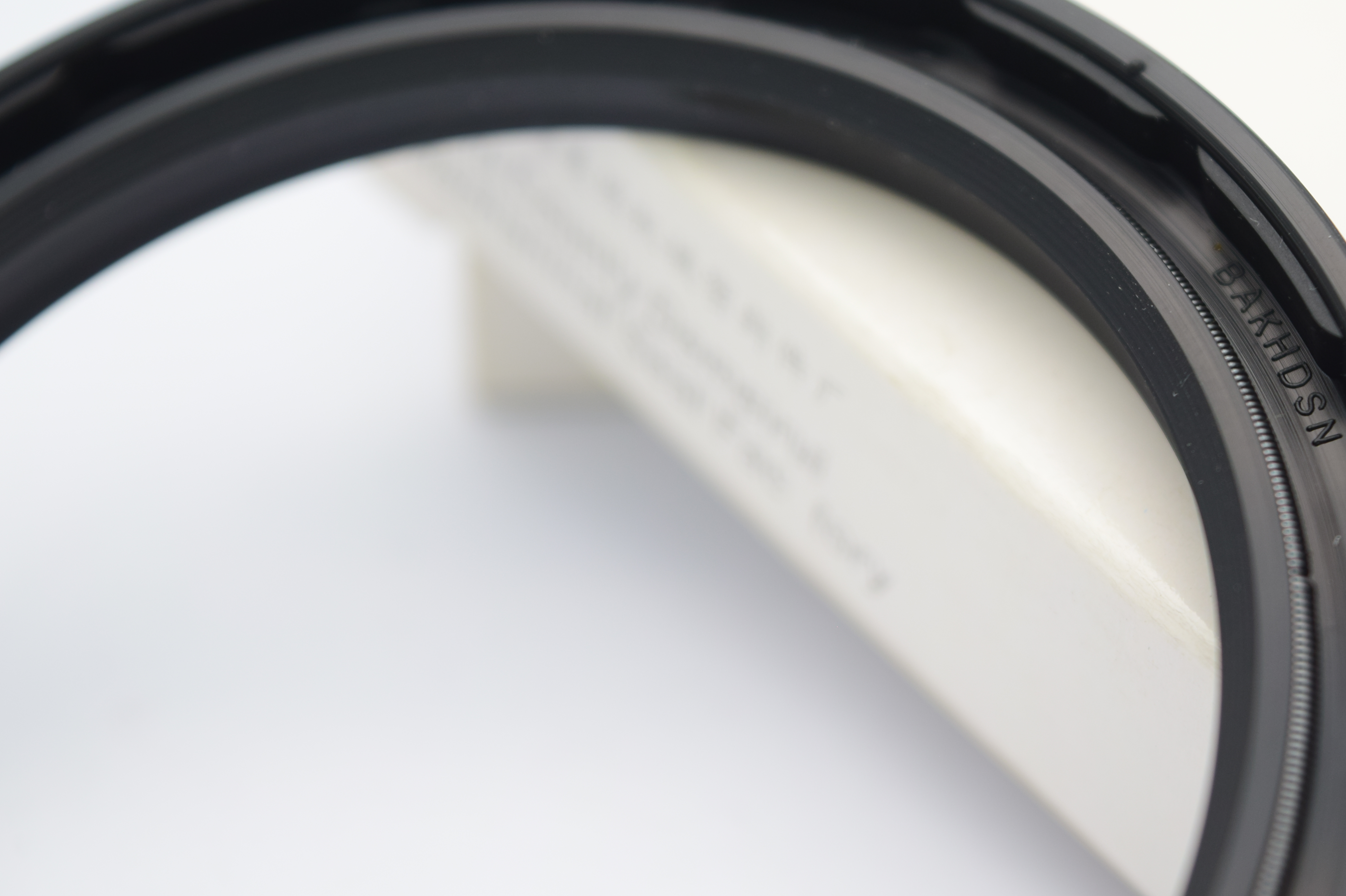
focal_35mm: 104
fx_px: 3874
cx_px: 832
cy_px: 489
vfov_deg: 13.2
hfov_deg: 19.7
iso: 200
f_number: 5.6
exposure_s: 1/10
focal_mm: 55
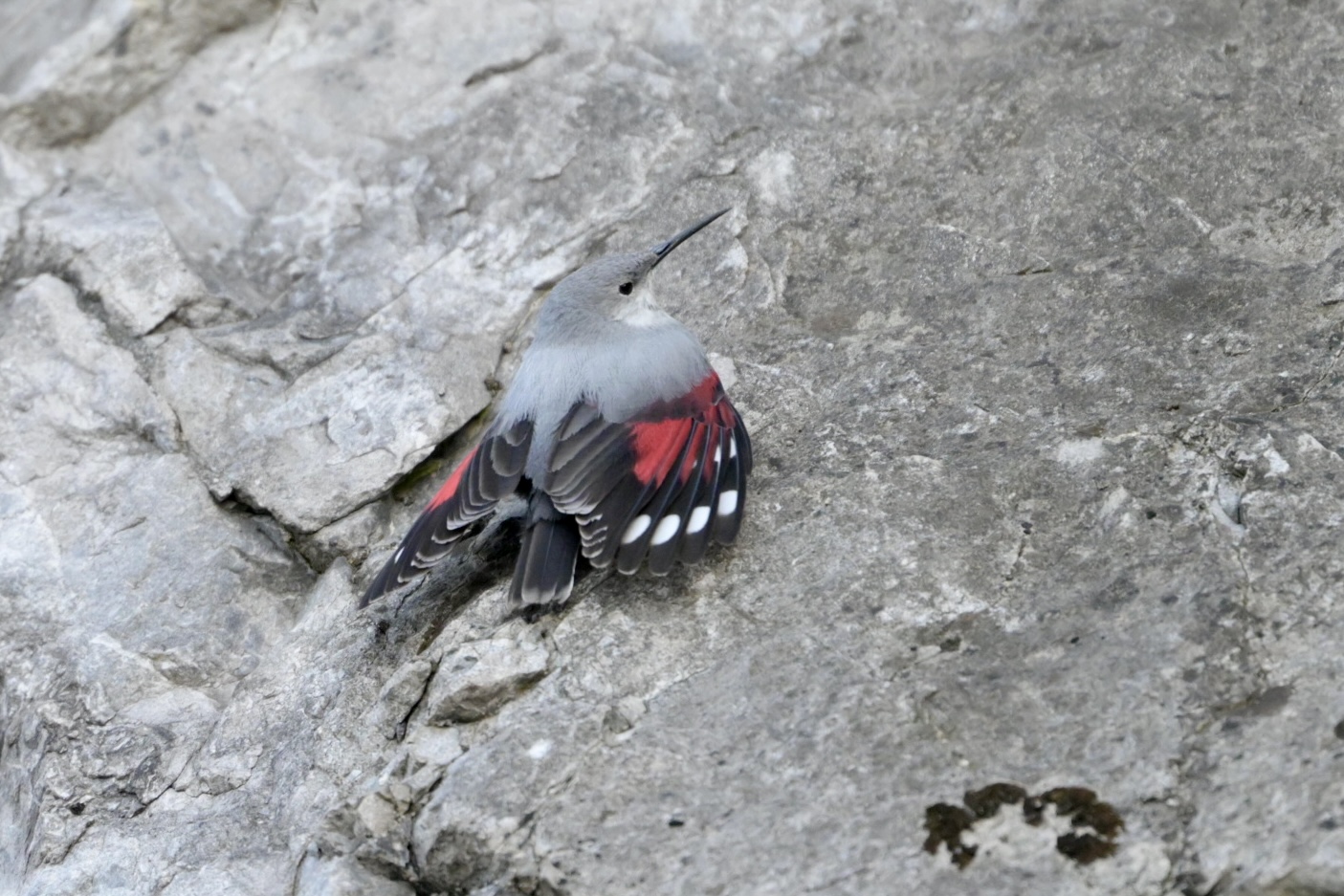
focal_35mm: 560
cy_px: 448
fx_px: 20907
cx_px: 672
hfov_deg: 3.7
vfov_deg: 2.5
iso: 2500
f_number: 4
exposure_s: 1/1600
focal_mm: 560
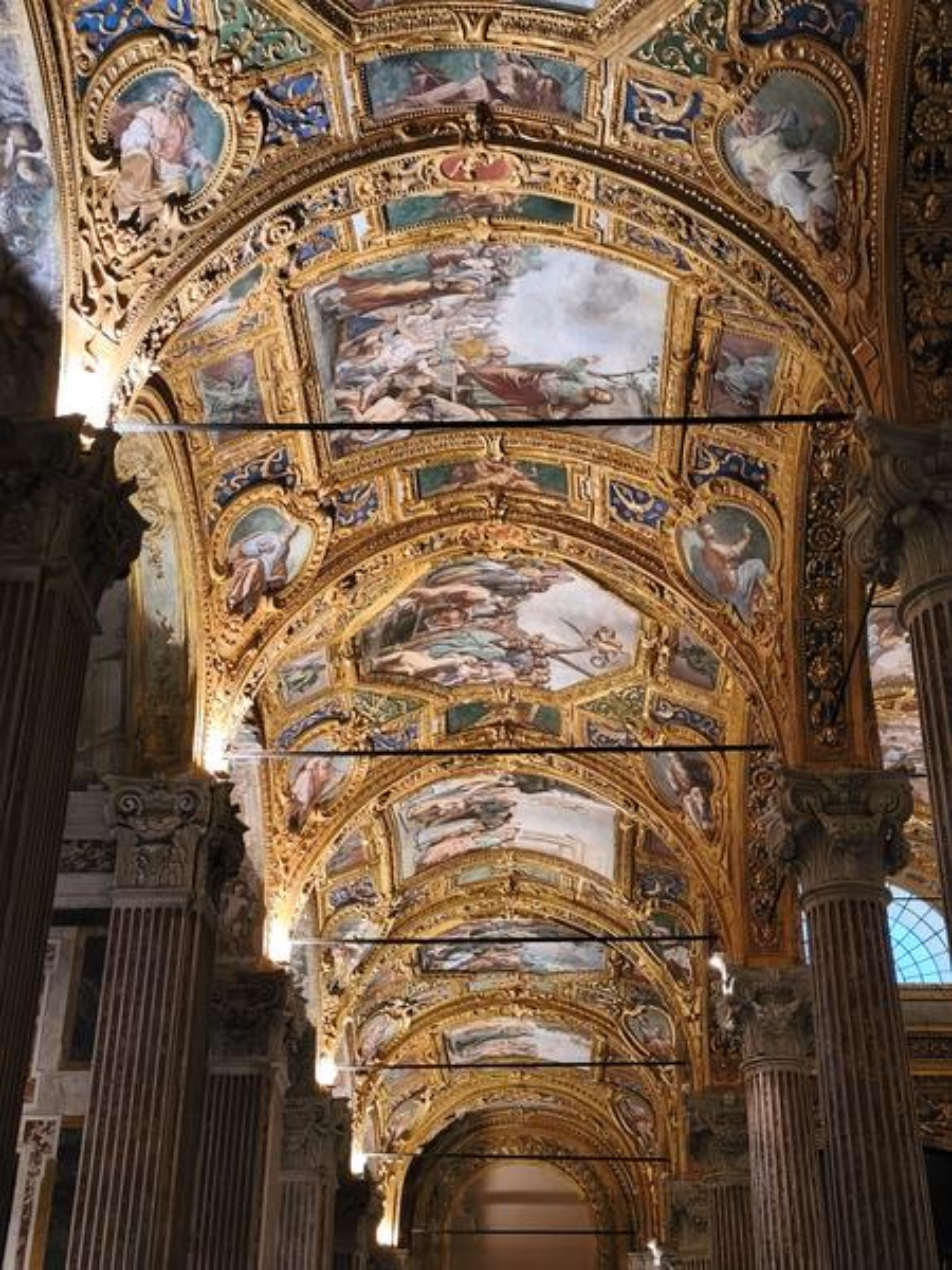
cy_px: 635
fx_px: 1687
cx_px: 476
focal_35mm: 46
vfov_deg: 41.2
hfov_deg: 31.5
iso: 800
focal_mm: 6.14
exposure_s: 1/50
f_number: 1.65
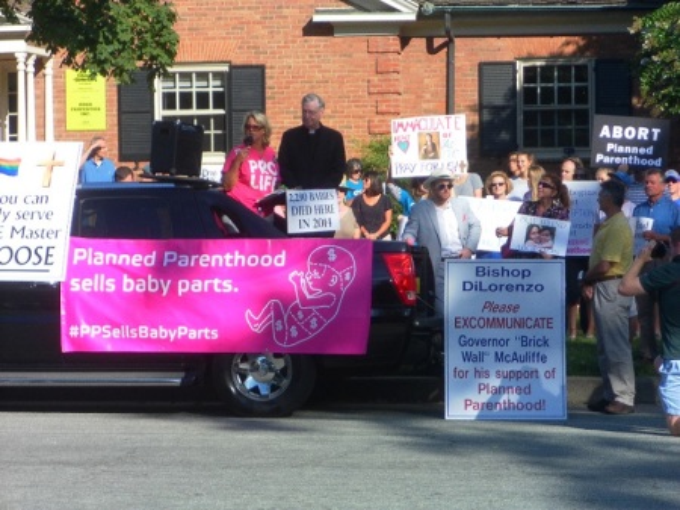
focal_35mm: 110
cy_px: 255
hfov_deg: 17.9
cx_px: 340
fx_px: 2160
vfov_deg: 13.4
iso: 80
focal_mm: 19.6
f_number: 5.9
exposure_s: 1/250
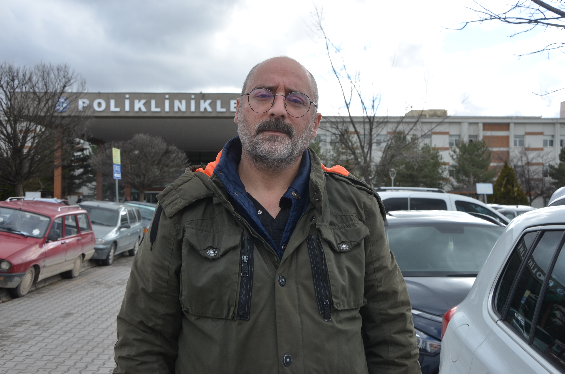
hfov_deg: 46.5
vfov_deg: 31.8
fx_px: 658
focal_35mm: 42
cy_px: 187
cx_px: 282
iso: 140
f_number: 8
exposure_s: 1/250
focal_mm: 28
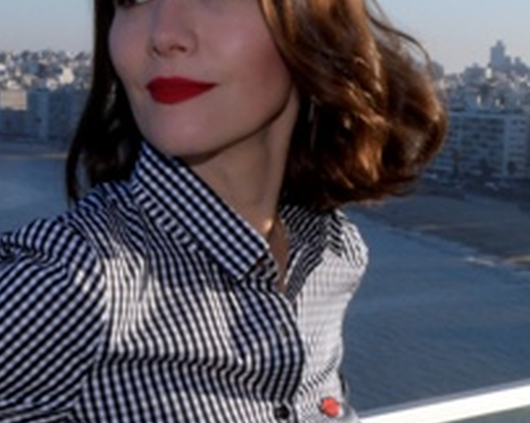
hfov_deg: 15.7
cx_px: 131
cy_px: 328
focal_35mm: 122
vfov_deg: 12.6
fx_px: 1912
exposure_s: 1/125
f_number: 22
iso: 400
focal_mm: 22
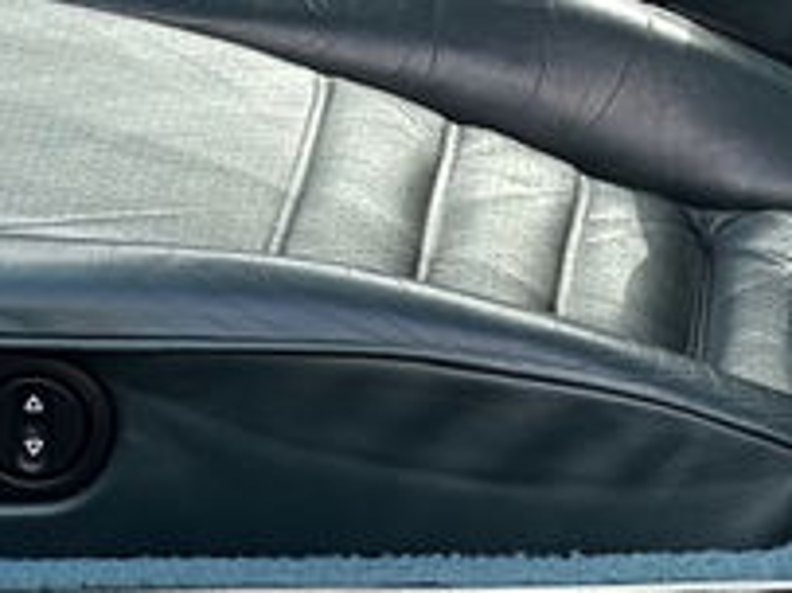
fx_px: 6654
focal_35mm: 291
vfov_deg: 5.0
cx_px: 398
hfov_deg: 6.8
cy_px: -499
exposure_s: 1/99
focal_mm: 9
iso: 50
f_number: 2.8
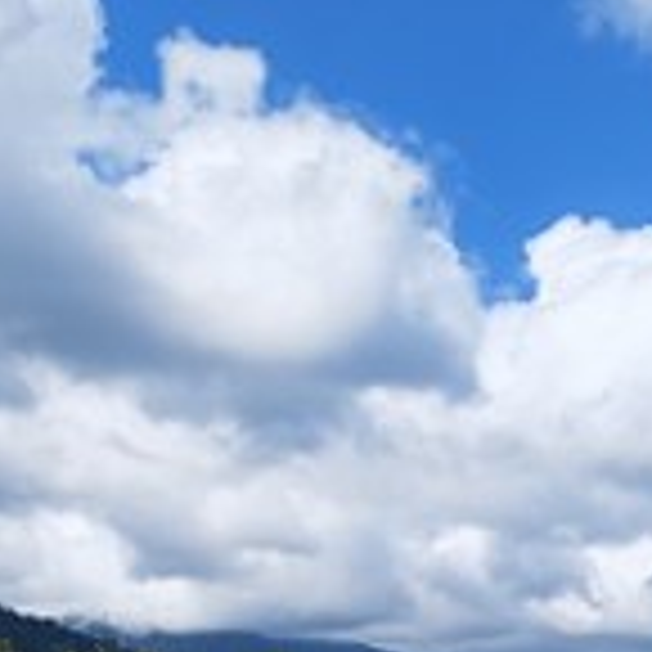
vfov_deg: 22.7
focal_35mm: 70
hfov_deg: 24.6
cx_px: 369
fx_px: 1492
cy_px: 782
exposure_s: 1/2900
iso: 125
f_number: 1.9
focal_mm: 6.12
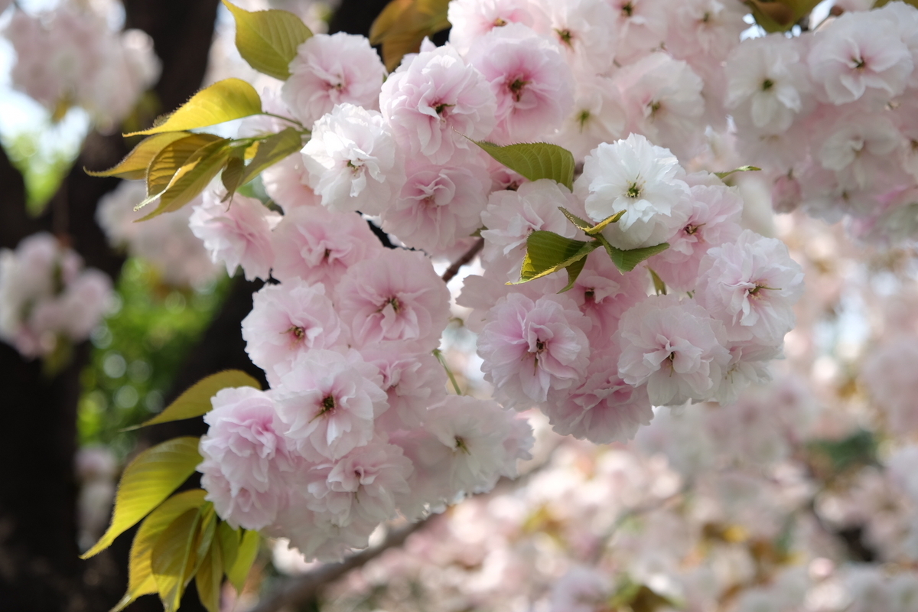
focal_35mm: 69
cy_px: 306
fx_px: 1759
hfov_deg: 29.2
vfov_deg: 19.7
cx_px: 459
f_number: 5
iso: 200
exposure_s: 1/340
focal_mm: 46.3
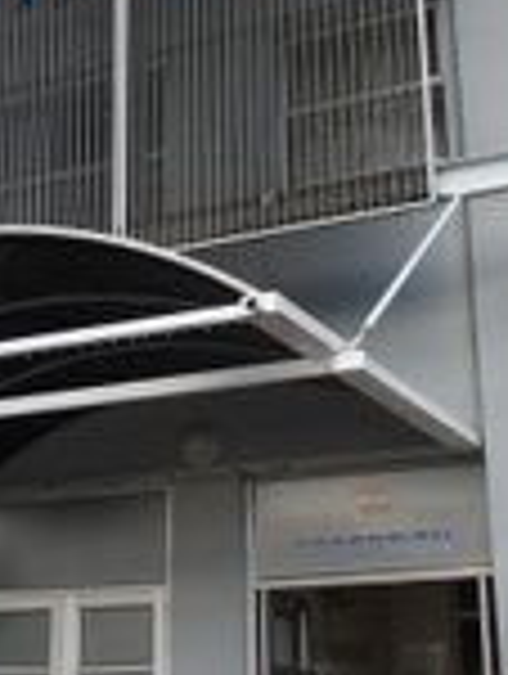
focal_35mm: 67
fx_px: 1307
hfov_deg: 21.9
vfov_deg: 28.9
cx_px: 171
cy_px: 315
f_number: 3.5
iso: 100
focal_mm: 6
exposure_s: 1/250
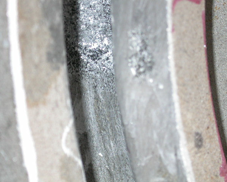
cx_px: 109
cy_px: 92
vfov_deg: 9.5
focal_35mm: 162
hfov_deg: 11.9
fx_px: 1088
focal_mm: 32
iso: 100
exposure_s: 1/60.3
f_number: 5.1
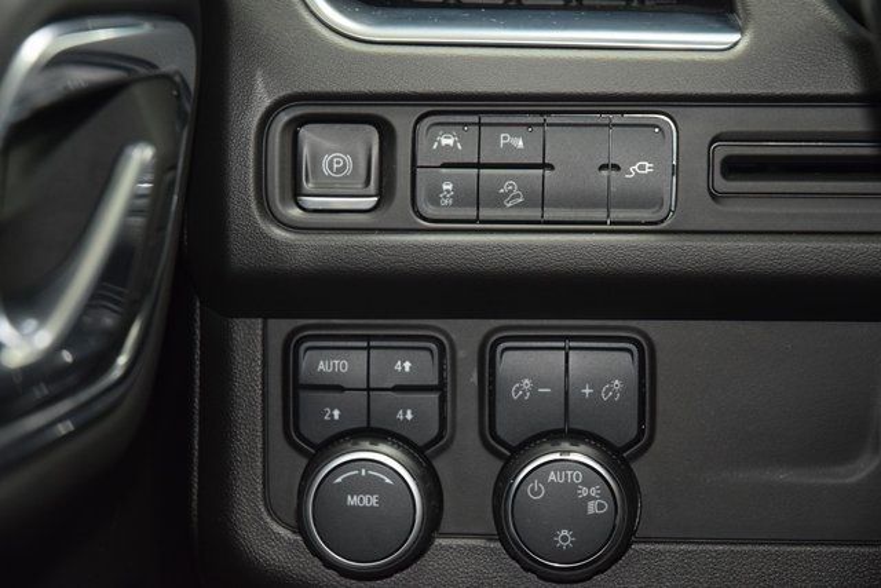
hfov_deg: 19.5
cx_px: 440
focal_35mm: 105
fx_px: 2570
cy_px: 294
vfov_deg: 13.0
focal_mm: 70
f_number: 4.5
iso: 1800
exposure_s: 1/13
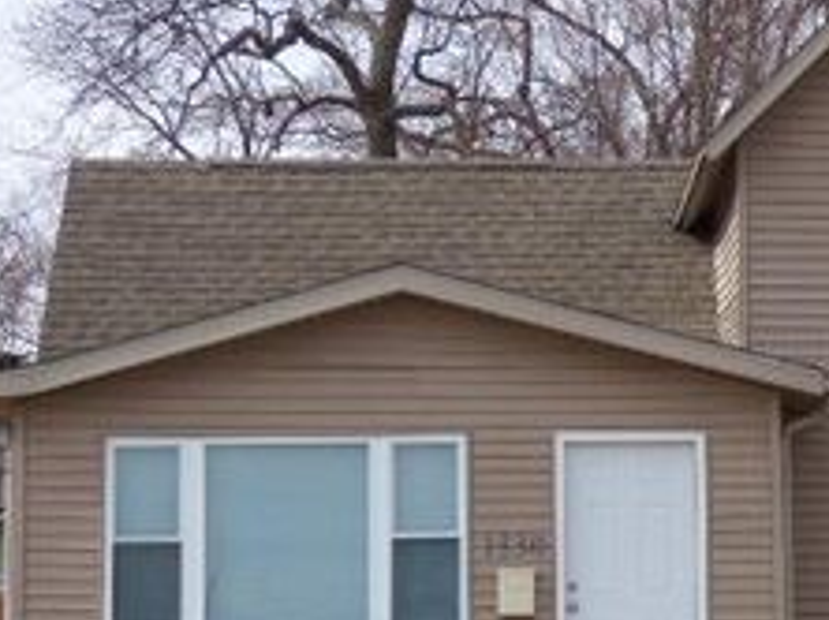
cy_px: 431
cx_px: 721
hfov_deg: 13.8
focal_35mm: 142
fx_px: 3397
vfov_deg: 10.4
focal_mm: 11.21
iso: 100
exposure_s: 1/640
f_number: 4.2
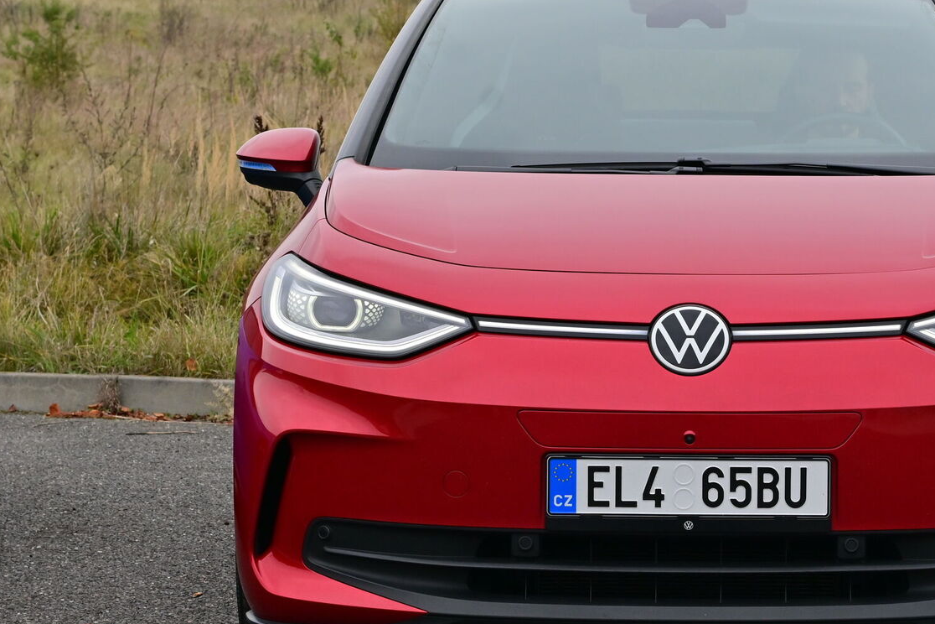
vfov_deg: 10.6
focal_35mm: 129
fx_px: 3350
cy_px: 388
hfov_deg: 15.8
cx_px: 759
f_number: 7.1
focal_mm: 50
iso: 250
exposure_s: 1/200
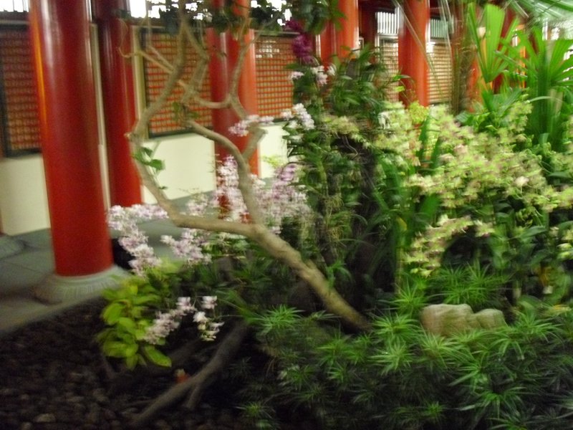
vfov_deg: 37.7
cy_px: 215
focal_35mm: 38
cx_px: 286
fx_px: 629
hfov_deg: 49.0
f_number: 2.8
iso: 800
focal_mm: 6.2
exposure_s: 1/8
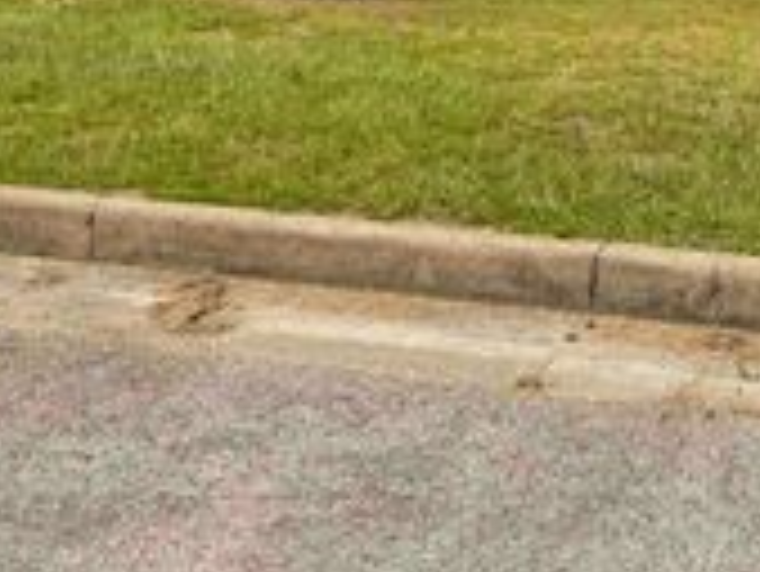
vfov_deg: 19.0
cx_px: 706
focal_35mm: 71
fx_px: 1560
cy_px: -196
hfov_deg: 26.3
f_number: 1.78
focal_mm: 6.76
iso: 80
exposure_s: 1/5814
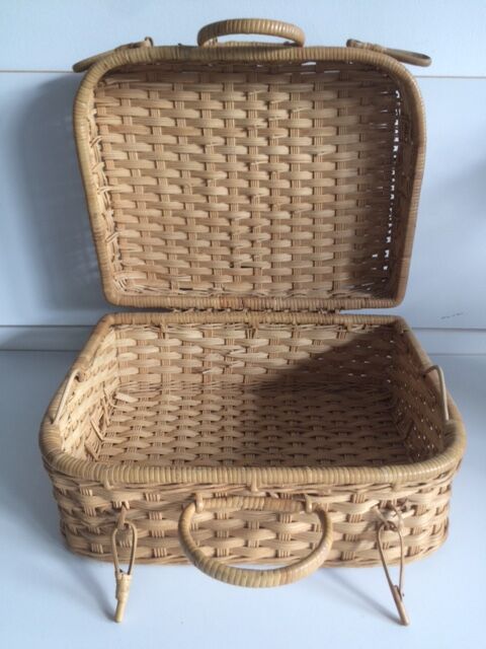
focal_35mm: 29
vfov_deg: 61.7
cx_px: 243
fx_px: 543
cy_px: 324
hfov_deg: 48.2
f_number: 2.2
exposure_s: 1/50
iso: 50
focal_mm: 4.15
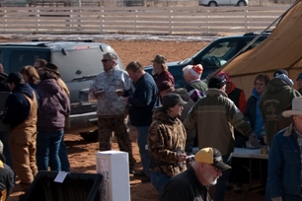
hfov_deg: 14.8
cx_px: 312
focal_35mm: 136
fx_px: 1138
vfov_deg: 10.1
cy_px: 126
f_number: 4
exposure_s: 1/1600
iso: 200
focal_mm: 27
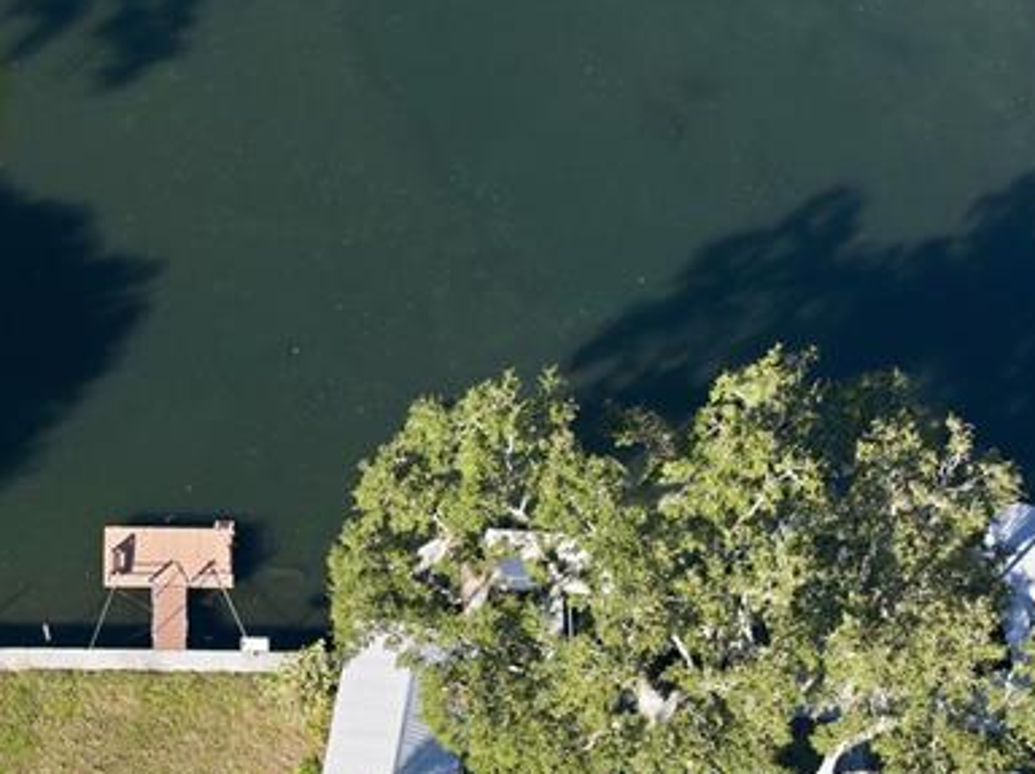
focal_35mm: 64
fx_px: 1911
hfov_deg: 29.2
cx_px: 125
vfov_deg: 22.2
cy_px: 720
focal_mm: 12.3
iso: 160
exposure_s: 1/1250
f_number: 2.8
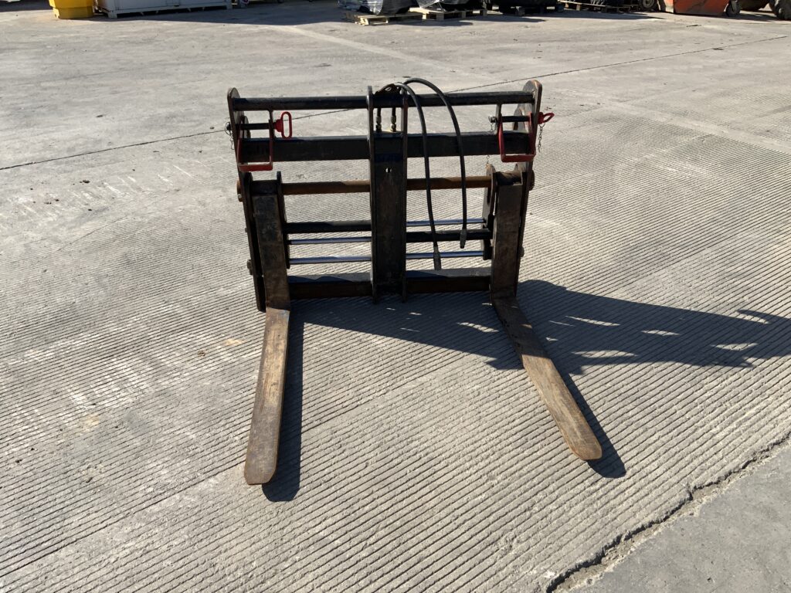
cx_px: 396
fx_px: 663
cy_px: 296
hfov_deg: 61.7
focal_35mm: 29
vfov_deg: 48.2
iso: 16
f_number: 1.8
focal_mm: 3
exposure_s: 1/1730
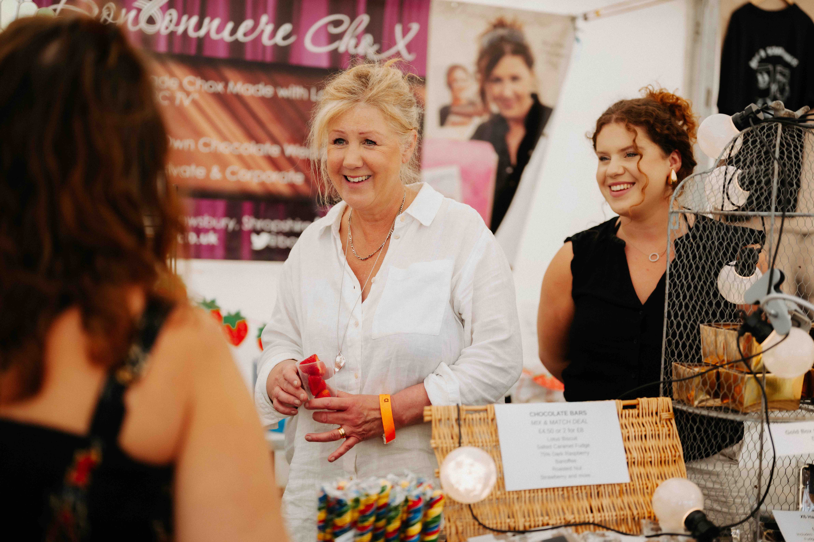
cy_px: 271
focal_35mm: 50
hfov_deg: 39.6
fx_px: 1130
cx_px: 407
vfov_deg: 27.0
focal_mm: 50
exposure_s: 1/1250
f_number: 2
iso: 320
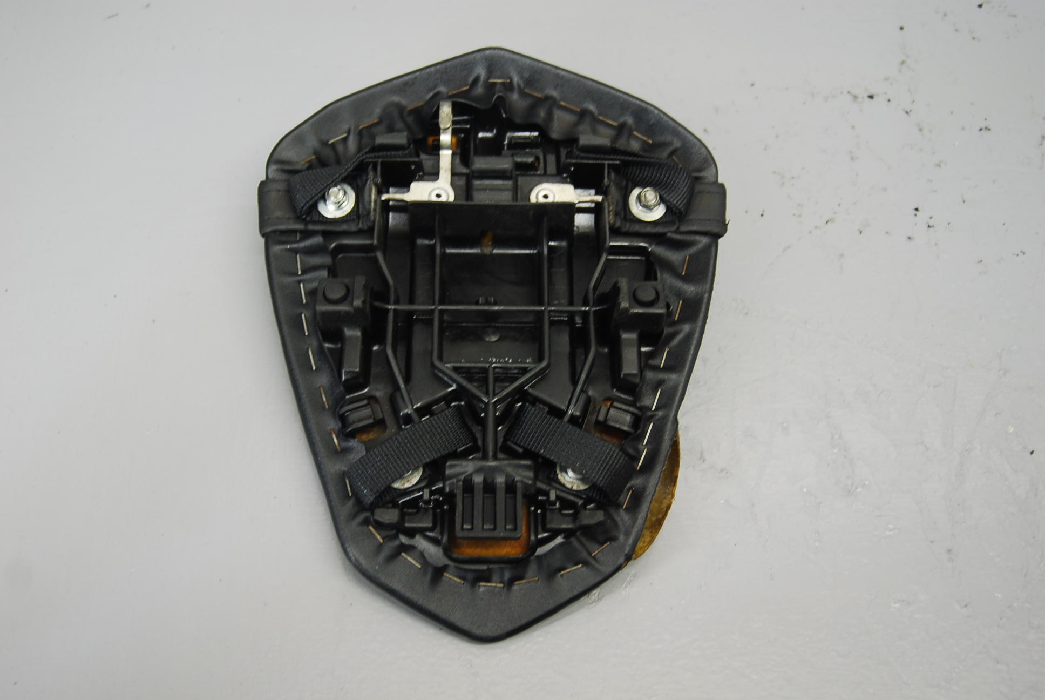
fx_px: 1351
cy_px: 350
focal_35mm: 46
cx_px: 522
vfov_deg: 29.0
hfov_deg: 42.3
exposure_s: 1/25
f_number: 3.3
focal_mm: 31
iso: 400
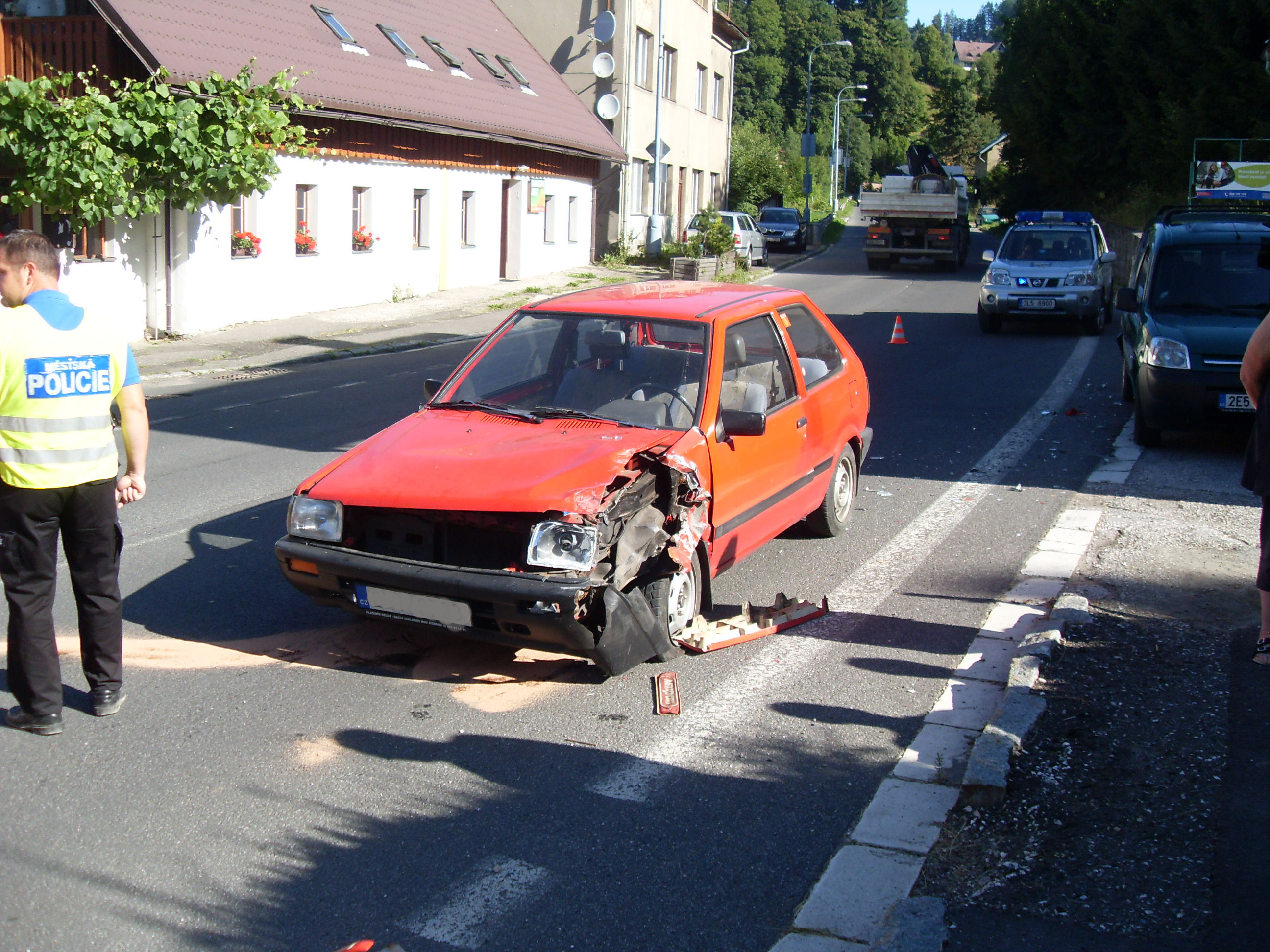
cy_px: 476
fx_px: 1357
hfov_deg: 50.1
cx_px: 635
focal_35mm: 37
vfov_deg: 38.7
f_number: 7
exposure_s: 1/90
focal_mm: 6.3
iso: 80
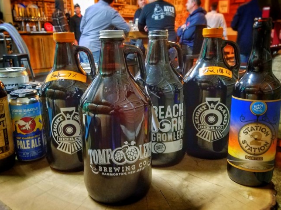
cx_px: 124
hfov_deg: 58.2
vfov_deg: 45.4
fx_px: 252
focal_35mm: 31
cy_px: 99
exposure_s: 1/6
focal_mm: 4.2
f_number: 1.7
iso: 320
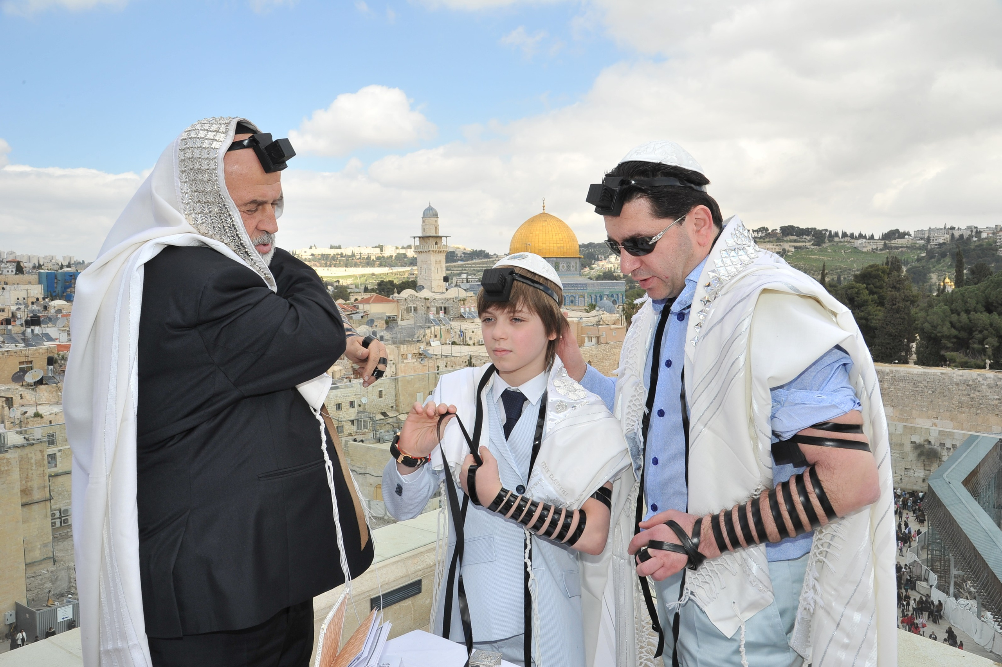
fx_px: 835
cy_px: 334
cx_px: 501
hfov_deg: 61.9
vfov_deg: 43.6
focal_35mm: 30
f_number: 14
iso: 500
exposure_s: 1/250
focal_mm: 30
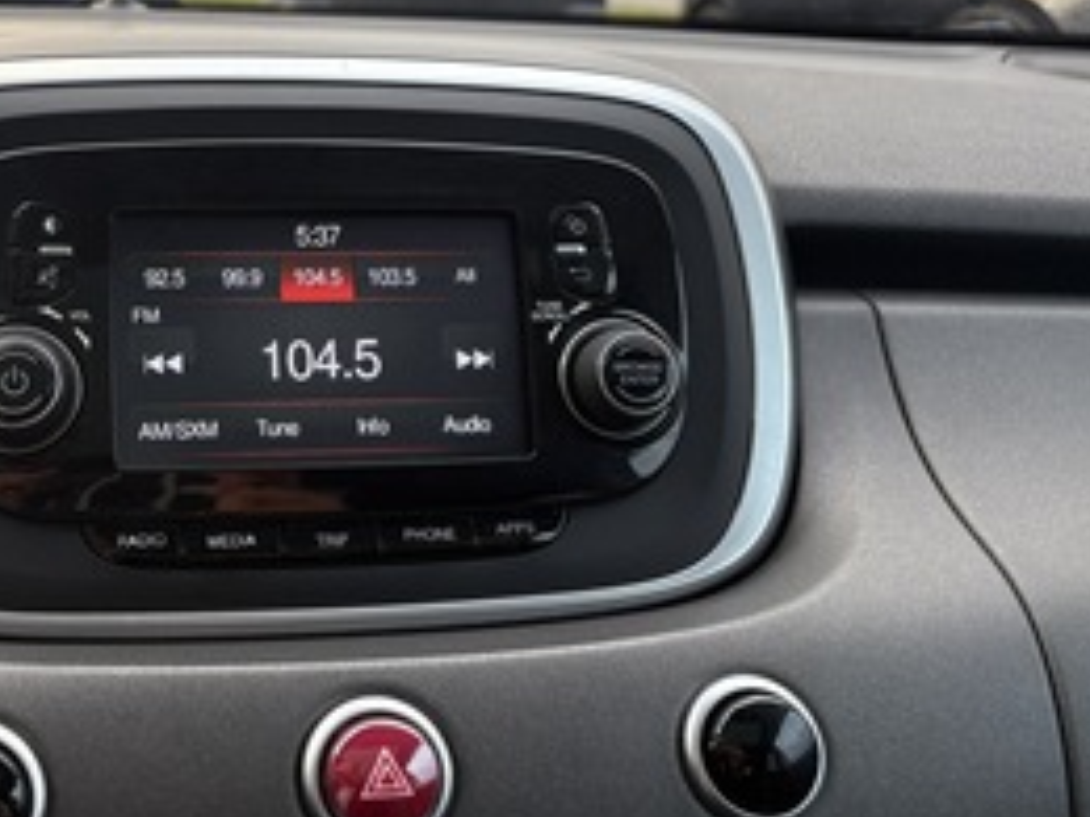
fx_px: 1323
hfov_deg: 43.2
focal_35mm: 42
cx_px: 256
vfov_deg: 34.2
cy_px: 300
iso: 100
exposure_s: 1/85
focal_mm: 5.96
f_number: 1.6
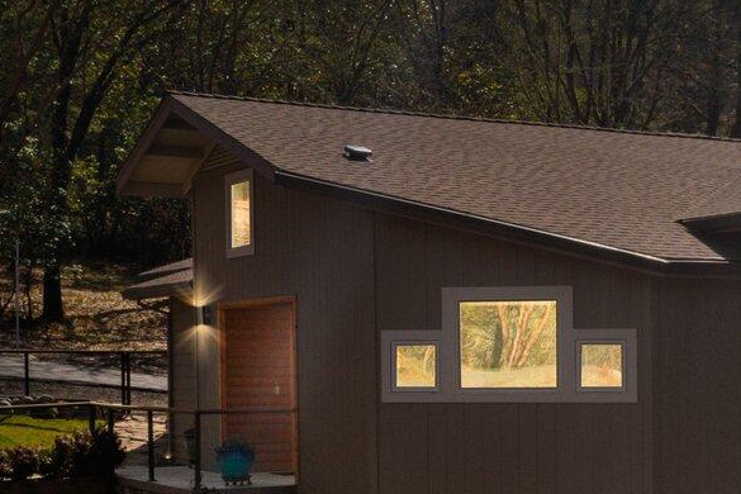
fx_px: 1729
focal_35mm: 84
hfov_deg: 23.1
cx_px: 757
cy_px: 426
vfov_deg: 16.1
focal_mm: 8.8
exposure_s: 1/500
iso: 500
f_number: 5
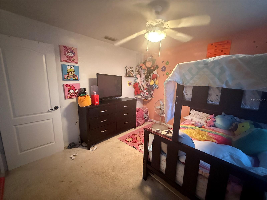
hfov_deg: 102.1
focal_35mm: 14
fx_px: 108
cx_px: 134
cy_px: 100
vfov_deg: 85.7
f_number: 2.2
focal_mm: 2.22
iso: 1600
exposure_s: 1/40
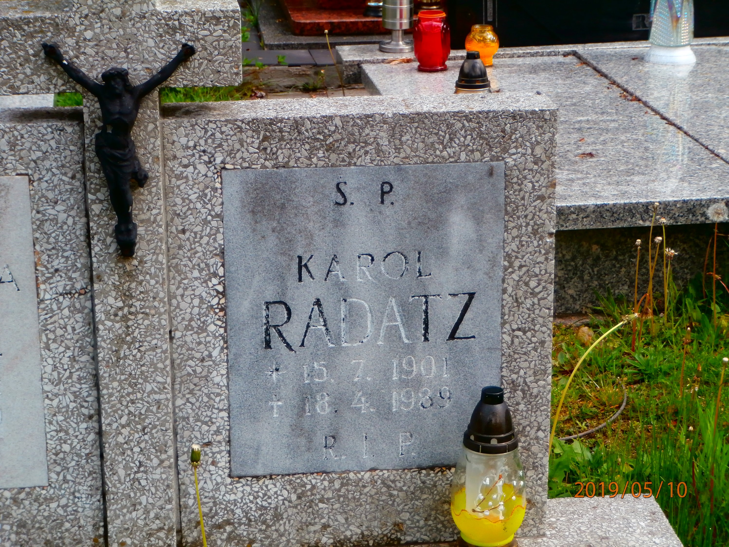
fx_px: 1811
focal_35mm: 86
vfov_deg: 17.2
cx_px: 364
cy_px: 274
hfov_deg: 22.8
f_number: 5
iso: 100
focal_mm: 15.16
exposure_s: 1/200
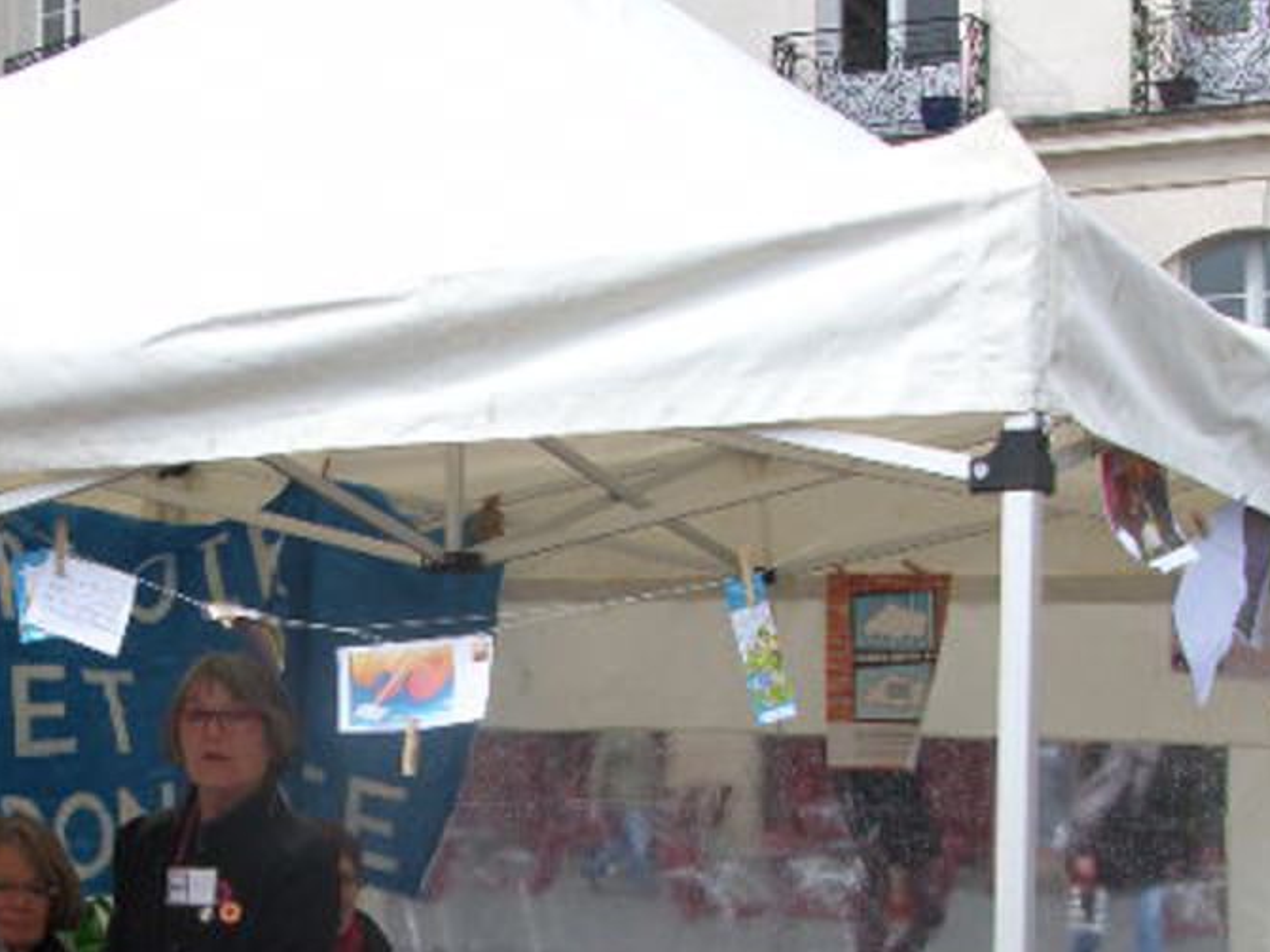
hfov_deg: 22.6
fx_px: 3154
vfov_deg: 17.0
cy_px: 817
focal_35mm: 86
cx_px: 383
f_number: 5
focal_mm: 11.5
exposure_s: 1/200
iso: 50
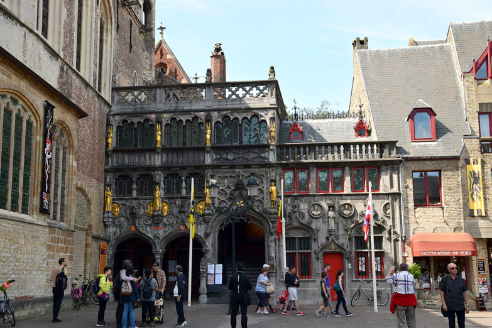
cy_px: 165
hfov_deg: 42.7
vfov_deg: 29.2
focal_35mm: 46
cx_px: 249
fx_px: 629
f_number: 8
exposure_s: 1/60
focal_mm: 30
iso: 125
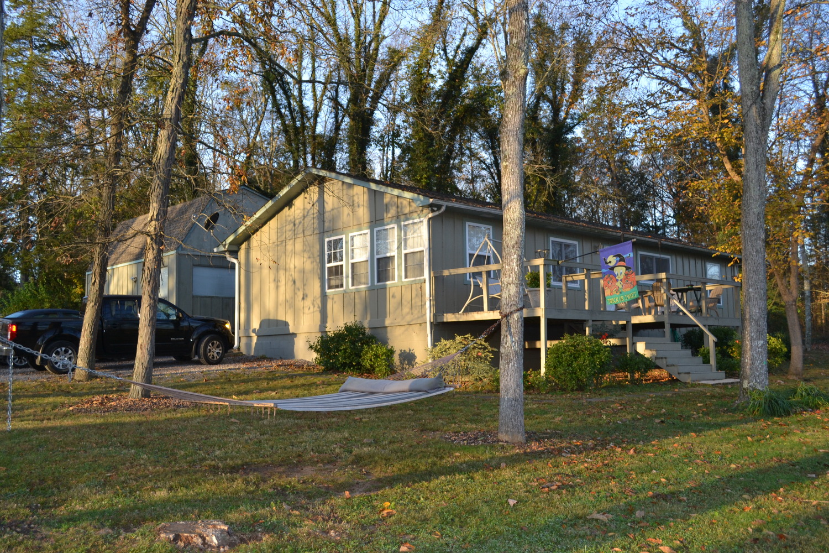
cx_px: 414
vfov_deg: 36.9
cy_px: 276
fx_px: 829
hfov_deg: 53.1
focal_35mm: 36
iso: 160
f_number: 5.6
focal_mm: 24
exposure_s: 1/125
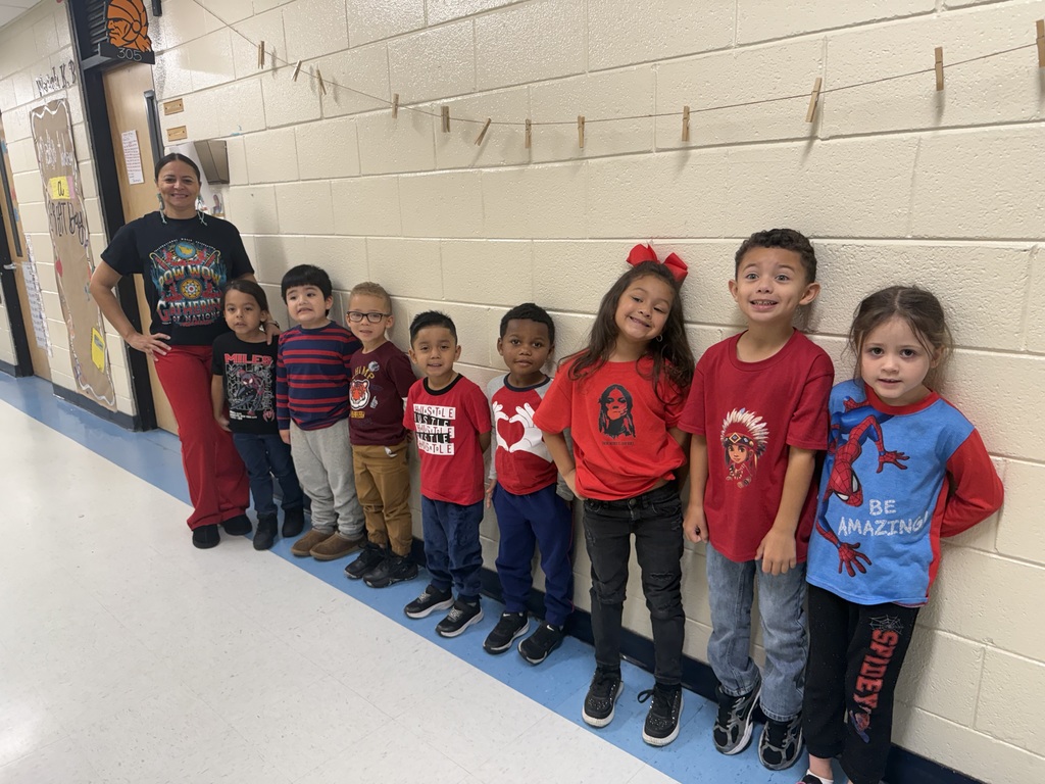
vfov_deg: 56.8
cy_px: 392
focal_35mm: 24
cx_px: 522
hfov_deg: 71.6
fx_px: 725
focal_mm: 6.76
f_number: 1.78
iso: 200
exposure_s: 1/120
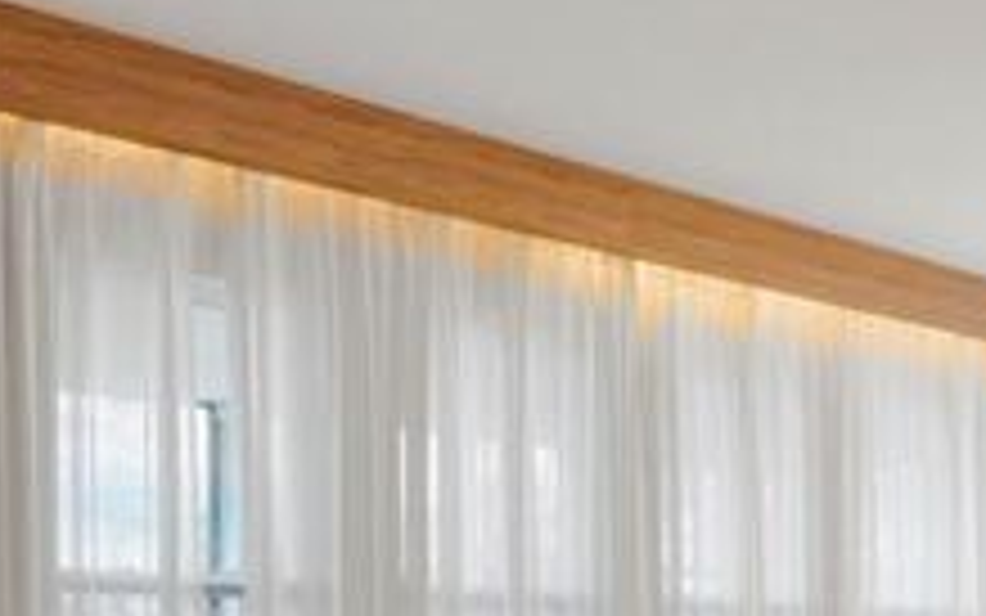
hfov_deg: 34.5
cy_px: 677
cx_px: 552
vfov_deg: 20.9
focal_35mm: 59
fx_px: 1586
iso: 100
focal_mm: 12
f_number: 2
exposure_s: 1/30
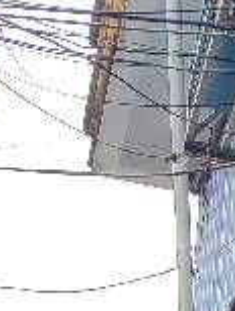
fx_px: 1498
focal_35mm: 166
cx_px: 527
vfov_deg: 9.9
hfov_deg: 8.4
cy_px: 820
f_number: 1.89
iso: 50
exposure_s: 1/261
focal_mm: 5.95
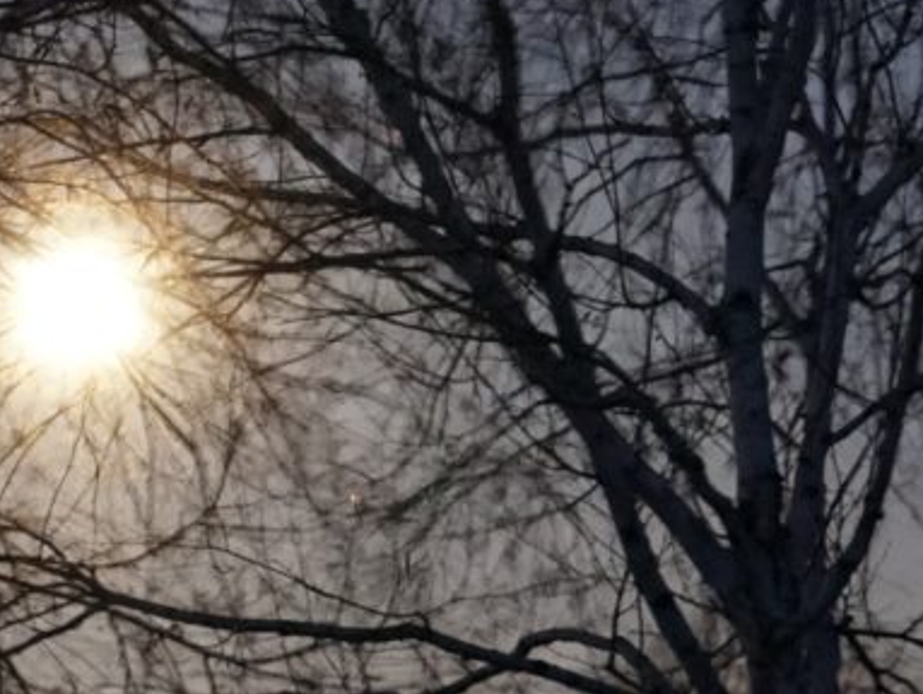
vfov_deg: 4.4
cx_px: 17
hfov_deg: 5.8
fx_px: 9048
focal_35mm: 339
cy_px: 671
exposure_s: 1/1.6
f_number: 5
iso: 6400
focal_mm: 88
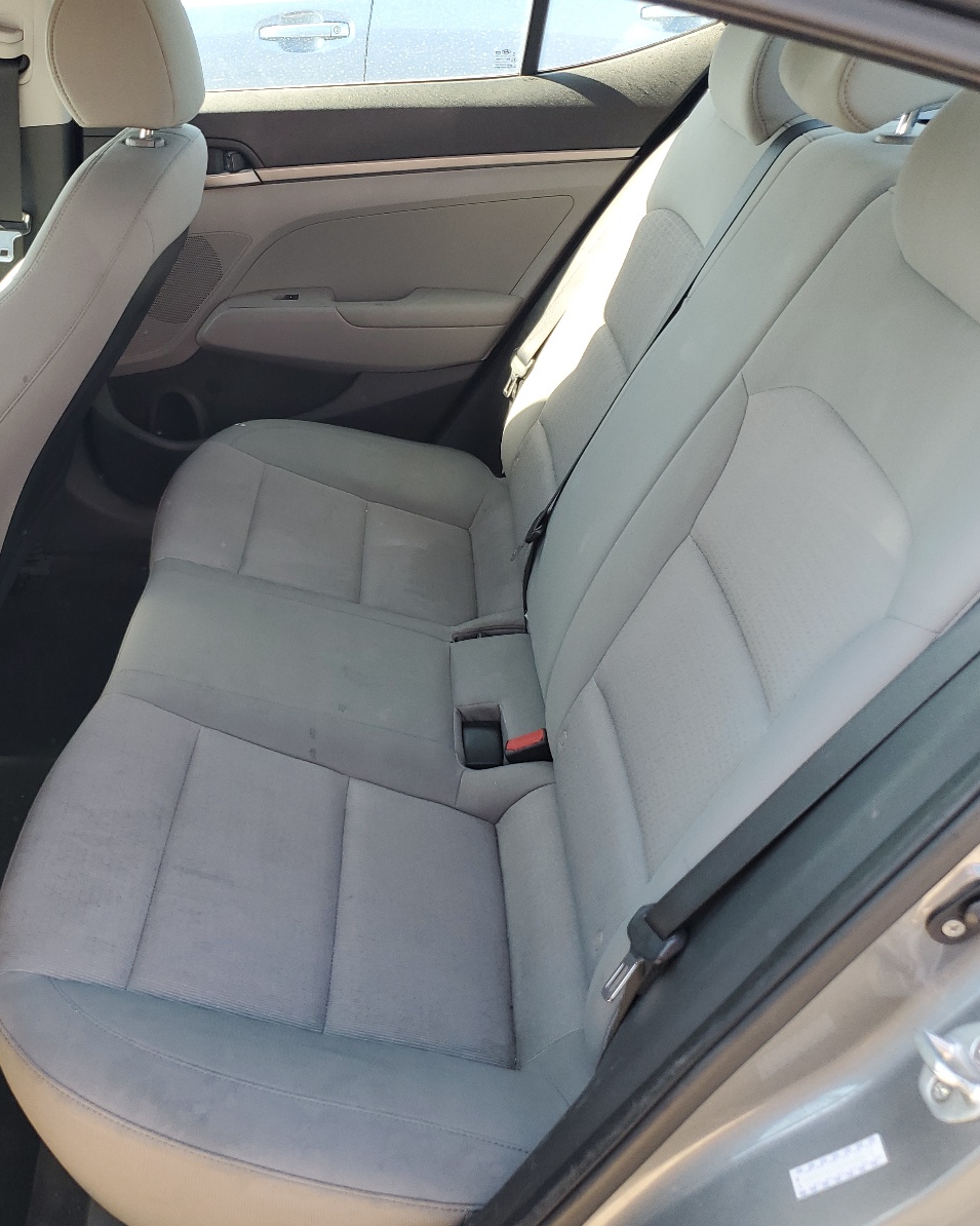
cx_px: 332
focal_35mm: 34
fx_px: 1233
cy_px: 615
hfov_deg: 42.8
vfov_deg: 52.8
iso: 50
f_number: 1.5
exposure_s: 1/189
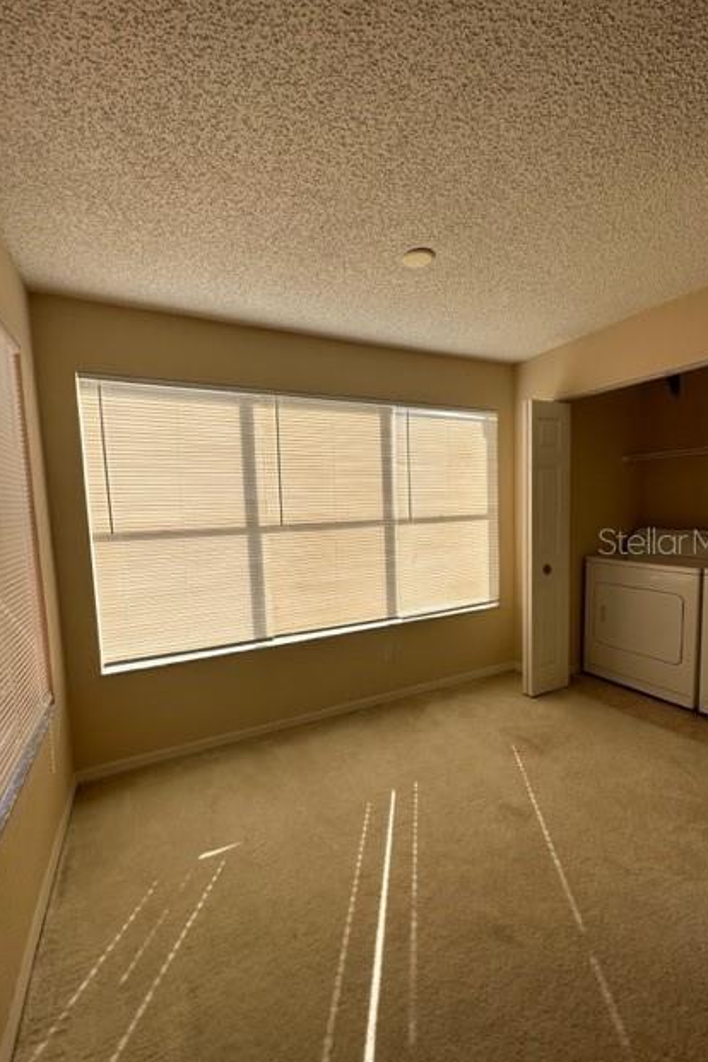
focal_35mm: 15
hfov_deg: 77.3
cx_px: 349
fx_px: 442
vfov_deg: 100.4
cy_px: 540
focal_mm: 2.22
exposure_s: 1/1014
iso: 40
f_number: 2.2
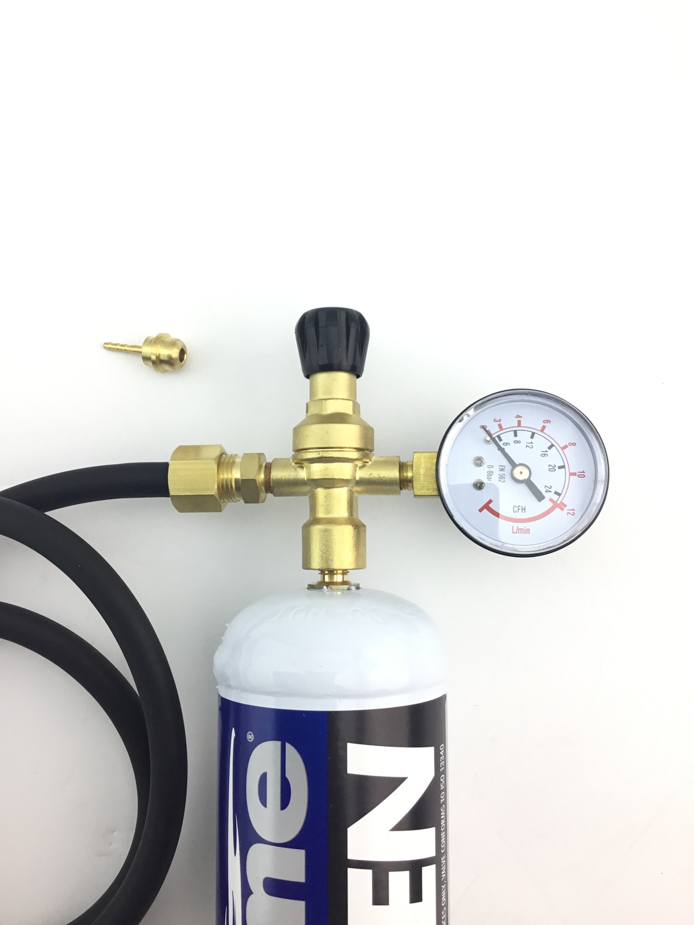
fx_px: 829
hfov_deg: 45.4
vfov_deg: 58.4
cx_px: 347
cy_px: 462
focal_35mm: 31
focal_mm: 3.3
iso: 40
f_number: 2.4
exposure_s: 1/100
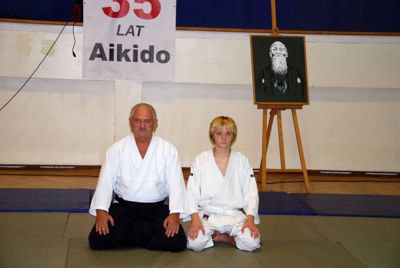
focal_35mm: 78
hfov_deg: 26.0
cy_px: 134
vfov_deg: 17.5
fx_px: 868
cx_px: 200
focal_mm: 52
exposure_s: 1/60
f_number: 5
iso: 400
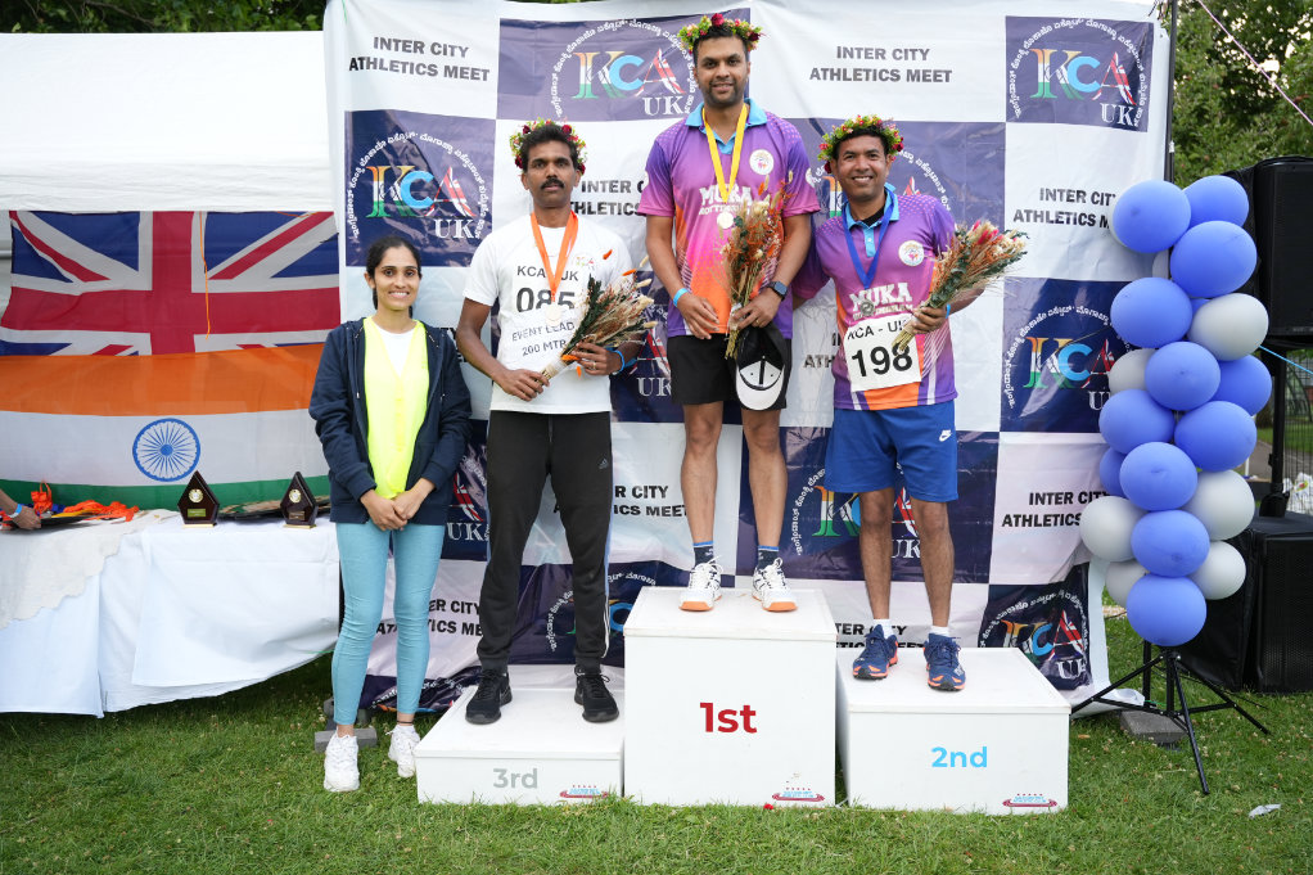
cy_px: 438
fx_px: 1101
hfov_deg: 61.6
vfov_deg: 43.3
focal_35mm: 30
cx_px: 656
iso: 250
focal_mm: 30.2
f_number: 2.8
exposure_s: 1/250
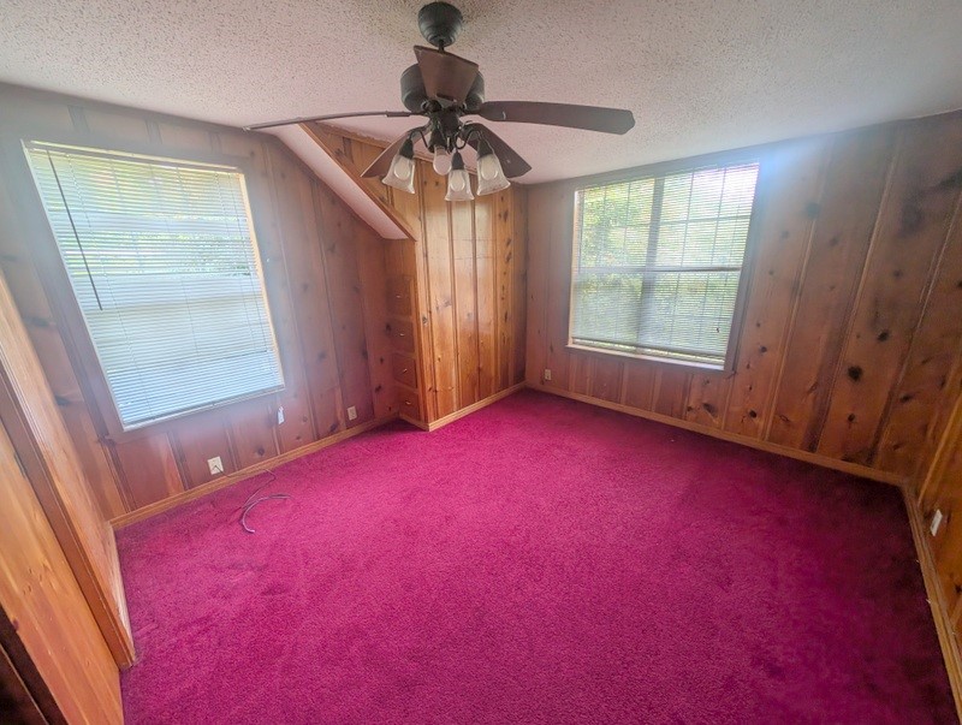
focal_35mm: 12
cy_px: 362
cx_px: 481
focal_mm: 2.23
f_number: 1.95
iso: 40
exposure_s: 1/33.9
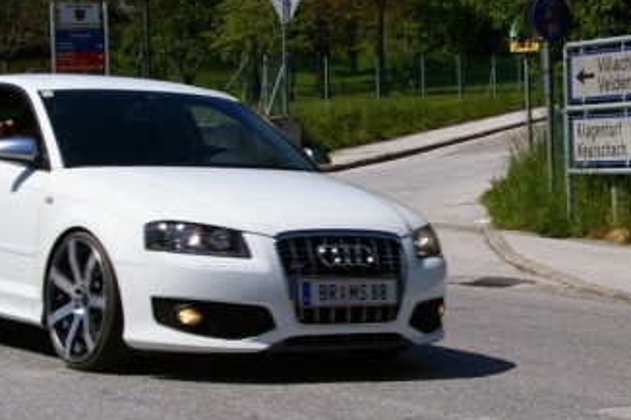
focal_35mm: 103
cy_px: 181
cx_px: 428
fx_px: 1804
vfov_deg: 13.3
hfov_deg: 19.8
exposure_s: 1/250
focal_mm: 28
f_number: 11
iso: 200
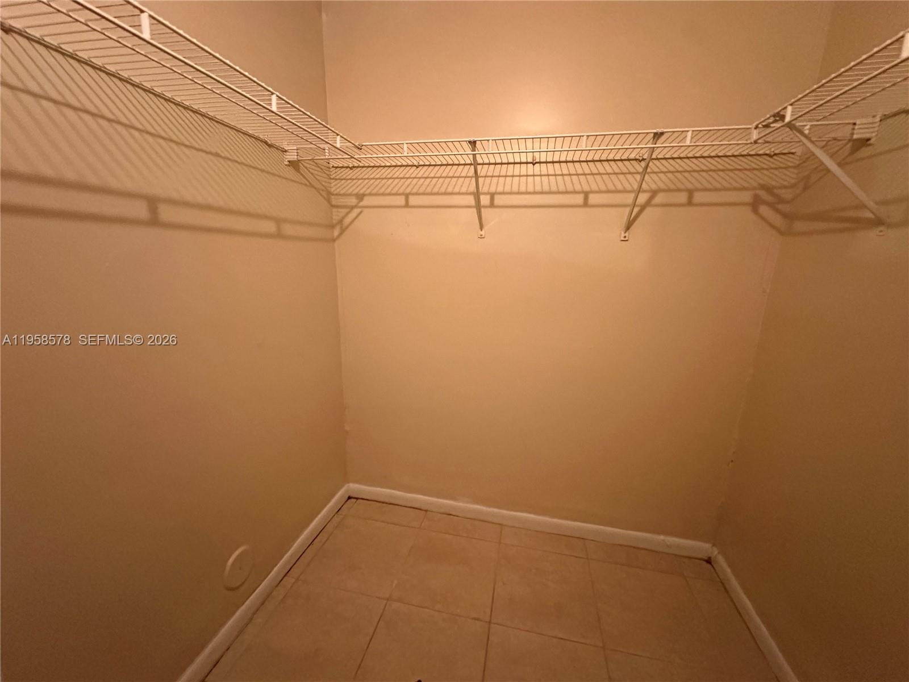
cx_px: 454
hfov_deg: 102.1
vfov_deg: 85.7
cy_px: 341
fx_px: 368
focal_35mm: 14
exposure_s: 1/60
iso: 1000
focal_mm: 2.22
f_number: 2.2
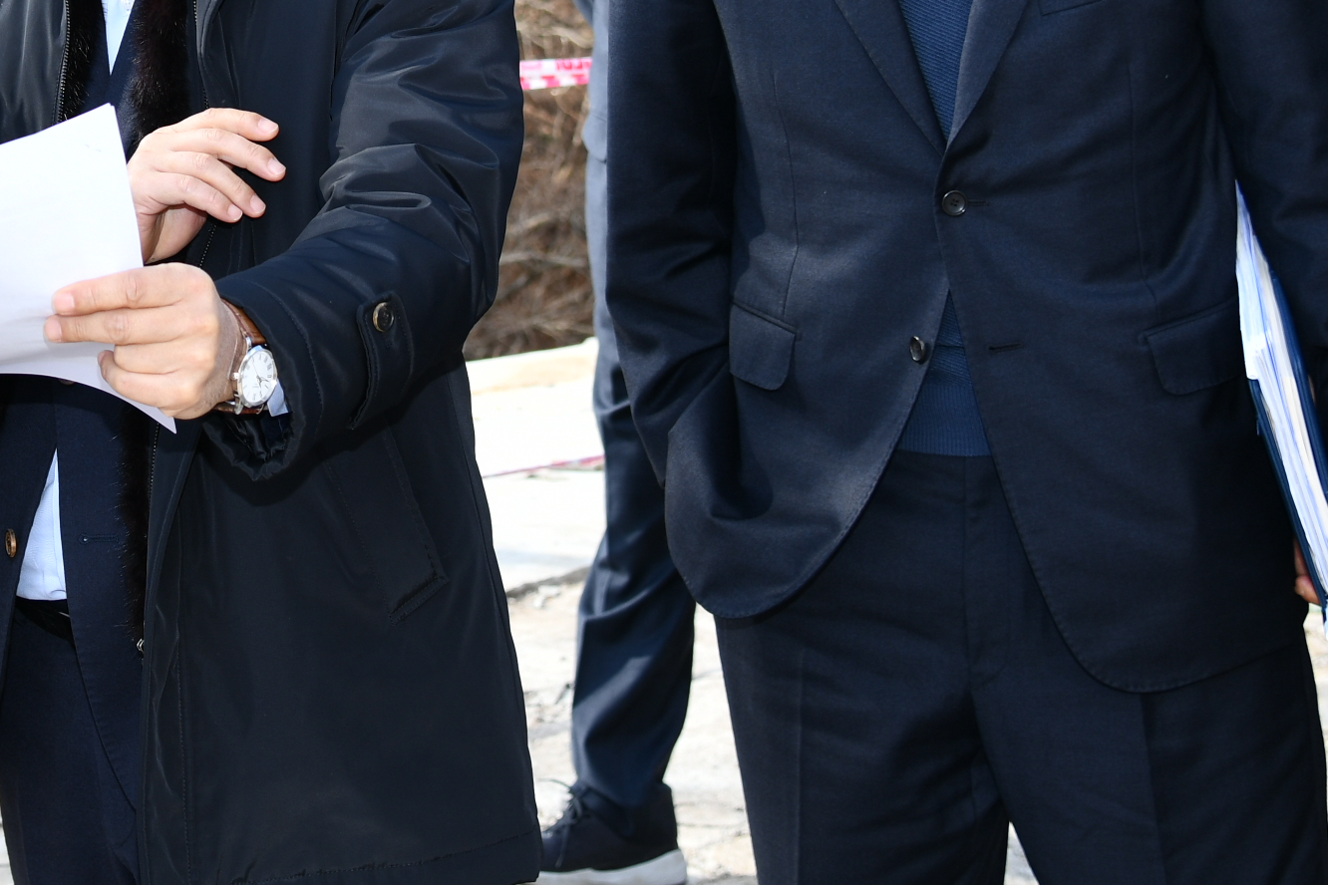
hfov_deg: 21.0
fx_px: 3430
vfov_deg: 14.4
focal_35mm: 93
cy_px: -42
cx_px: -64
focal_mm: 30
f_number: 4.5
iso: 100
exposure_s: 1/250
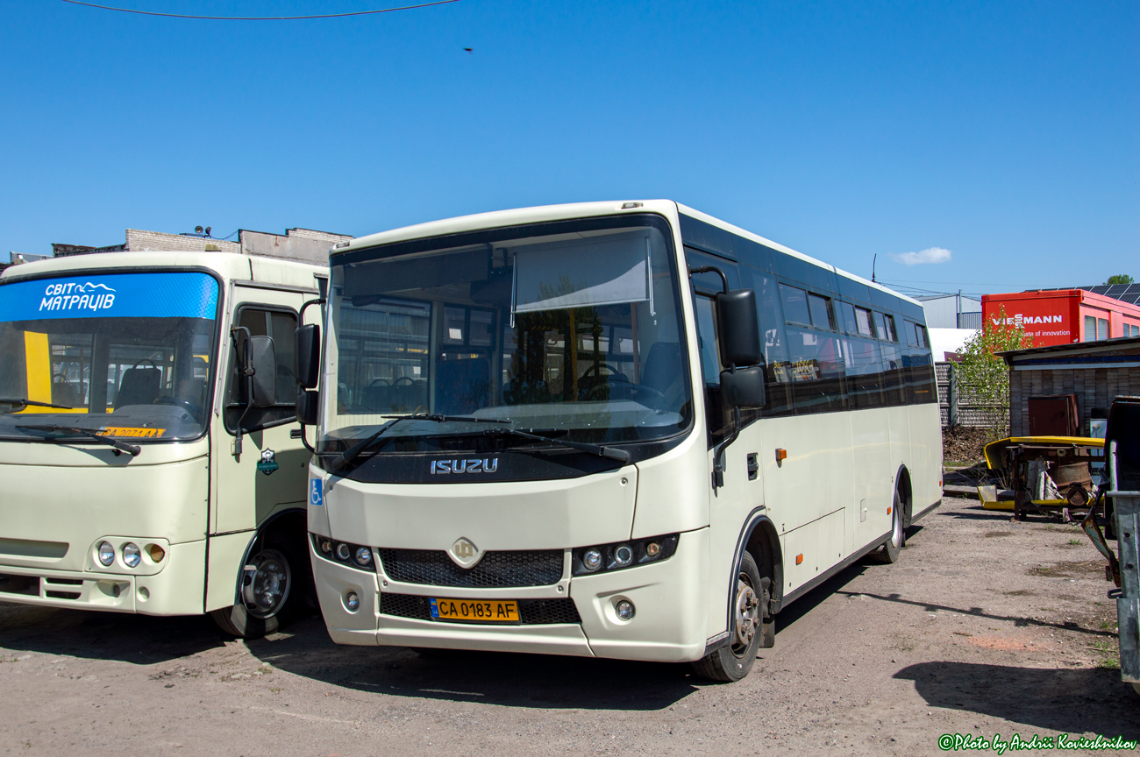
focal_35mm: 36
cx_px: 570
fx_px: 1139
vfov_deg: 36.8
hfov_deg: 53.2
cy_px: 378
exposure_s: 1/800
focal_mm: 24
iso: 100
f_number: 10
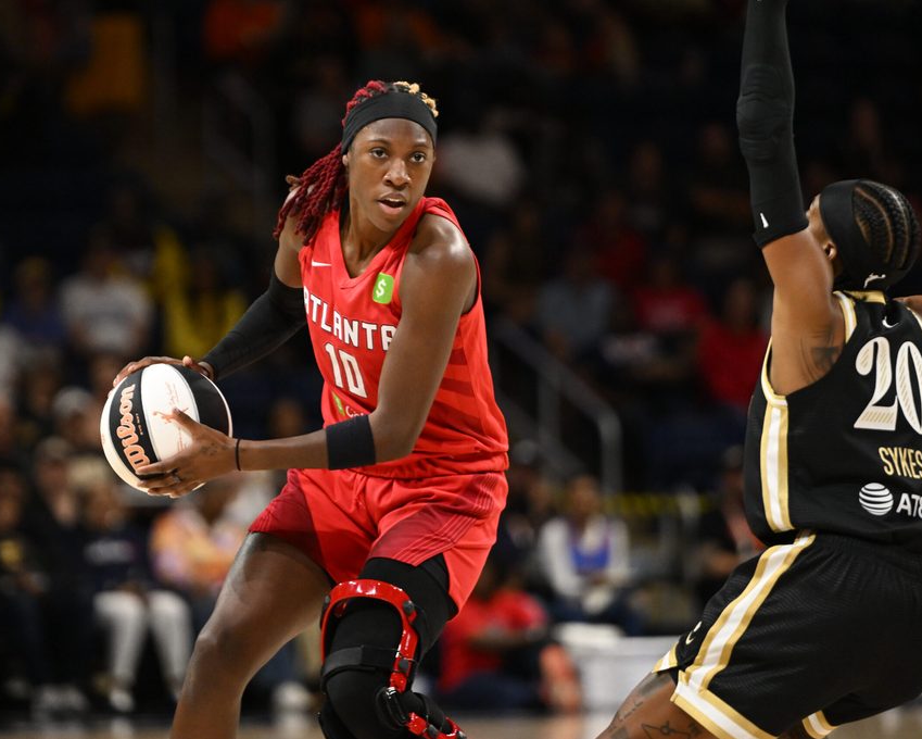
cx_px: 530
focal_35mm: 215
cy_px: 370
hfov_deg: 9.0
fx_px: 5870
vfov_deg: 7.2
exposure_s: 1/1000
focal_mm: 190
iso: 3200
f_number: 2.8
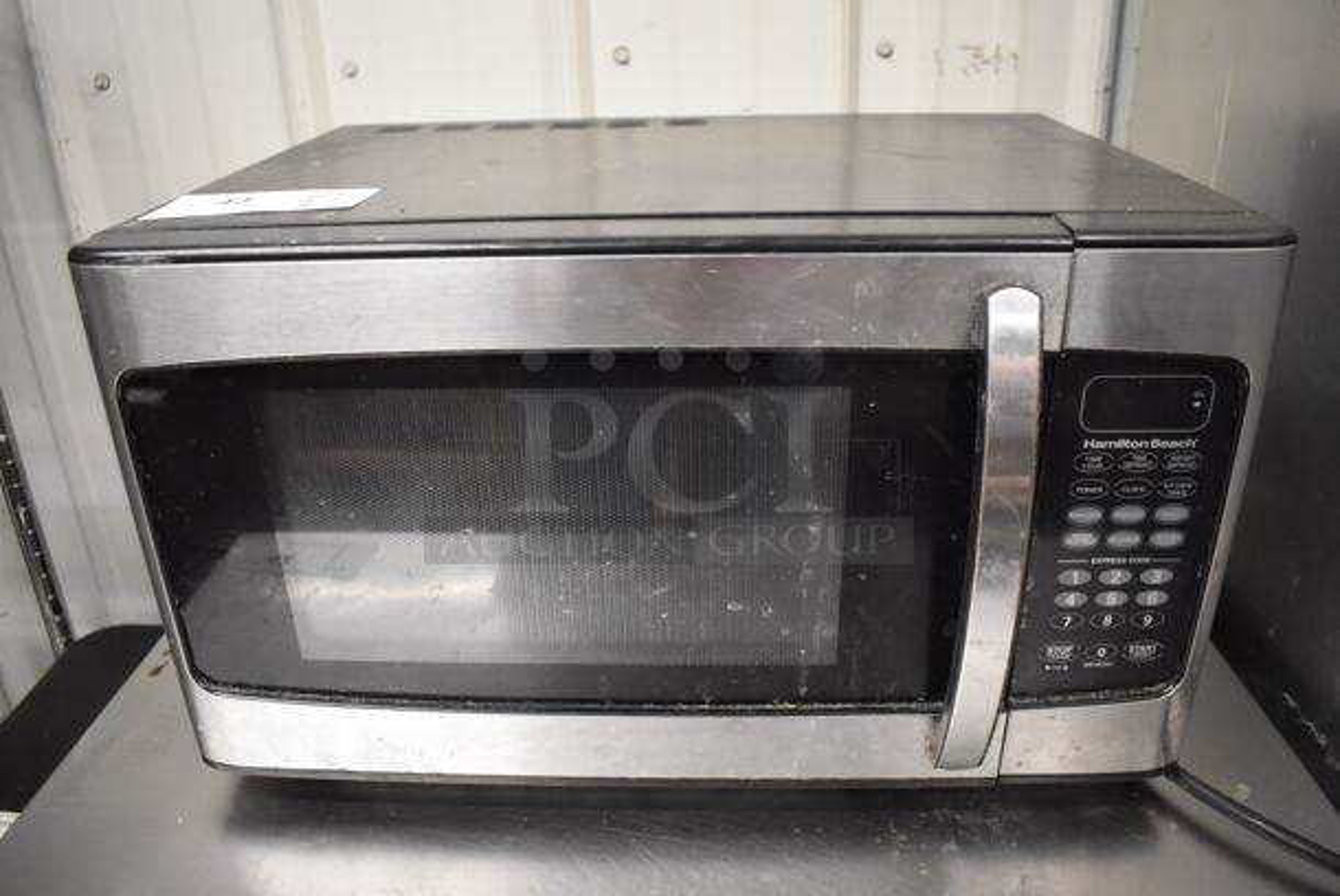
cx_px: 670
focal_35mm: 27
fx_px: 1006
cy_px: 448
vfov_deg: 48.0
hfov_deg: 67.3
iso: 4000
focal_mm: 18
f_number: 3.5
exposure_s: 1/125
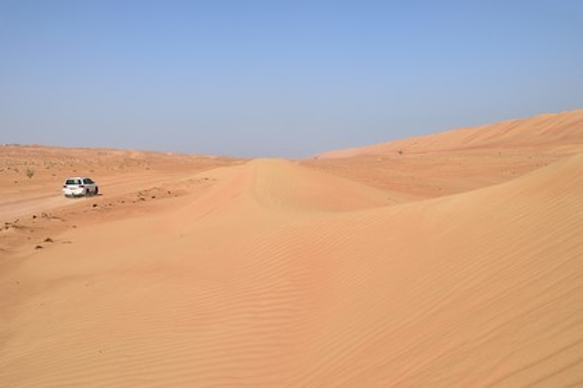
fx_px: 583
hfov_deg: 53.2
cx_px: 292
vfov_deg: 36.8
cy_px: 194
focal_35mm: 36
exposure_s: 1/320
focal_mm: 36
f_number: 13
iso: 200
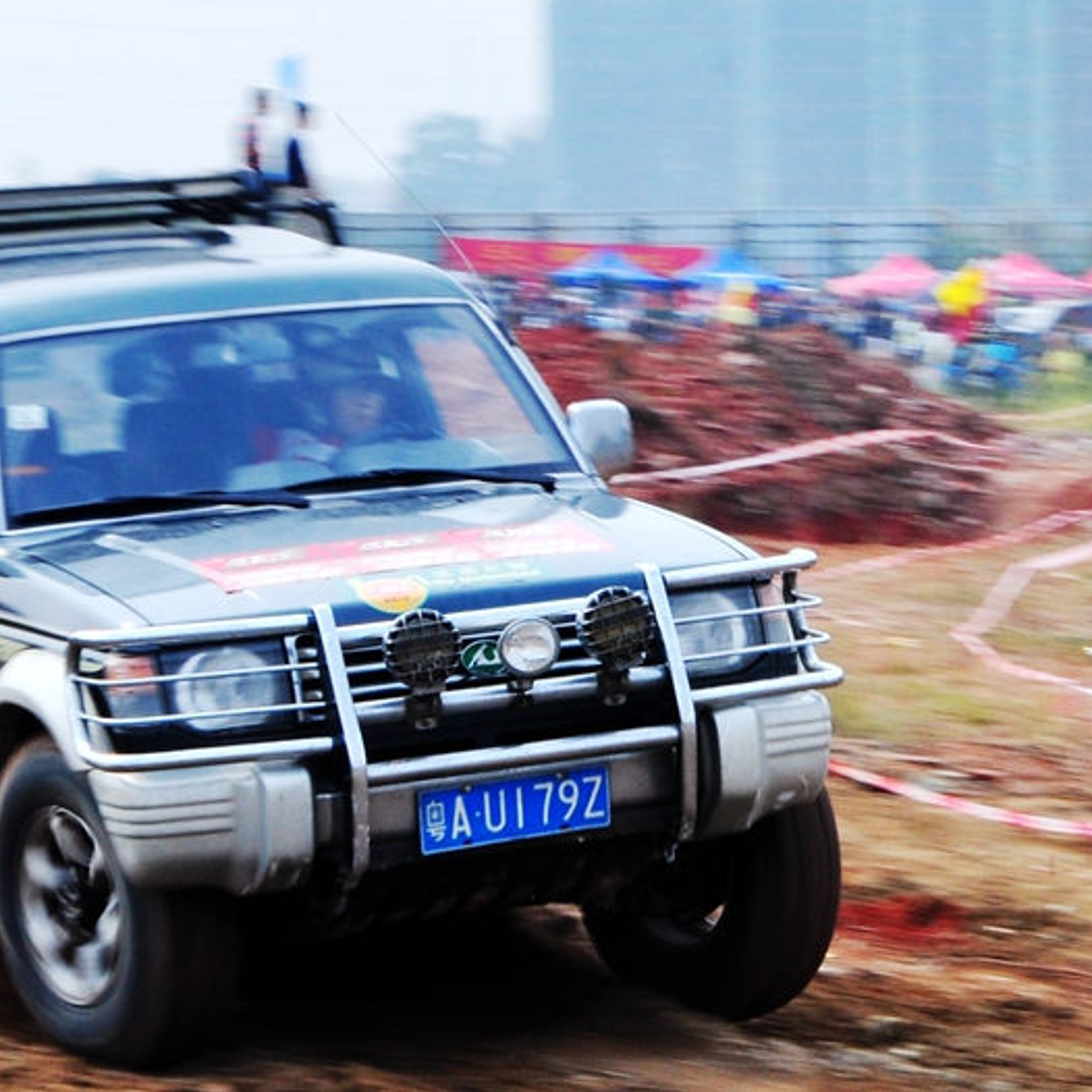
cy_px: 543
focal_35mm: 62
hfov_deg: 27.4
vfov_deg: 27.7
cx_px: 282
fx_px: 2213
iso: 200
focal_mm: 32
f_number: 18
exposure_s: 1/60
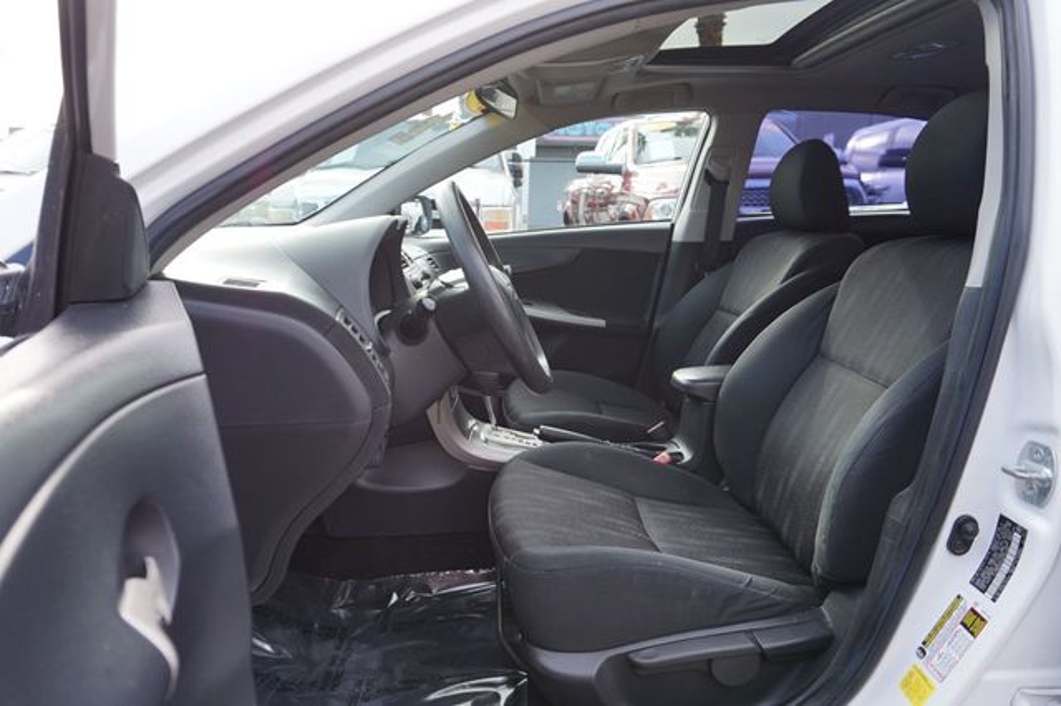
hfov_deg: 73.8
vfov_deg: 53.1
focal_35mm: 24
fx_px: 707
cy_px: 353
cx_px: 530
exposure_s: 1/60
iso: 100
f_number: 4.5
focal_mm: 16
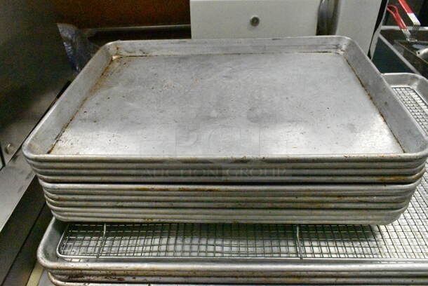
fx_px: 321
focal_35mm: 27
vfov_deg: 48.0
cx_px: 214
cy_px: 143
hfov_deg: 67.3
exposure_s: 1/400
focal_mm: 18
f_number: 10
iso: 25600
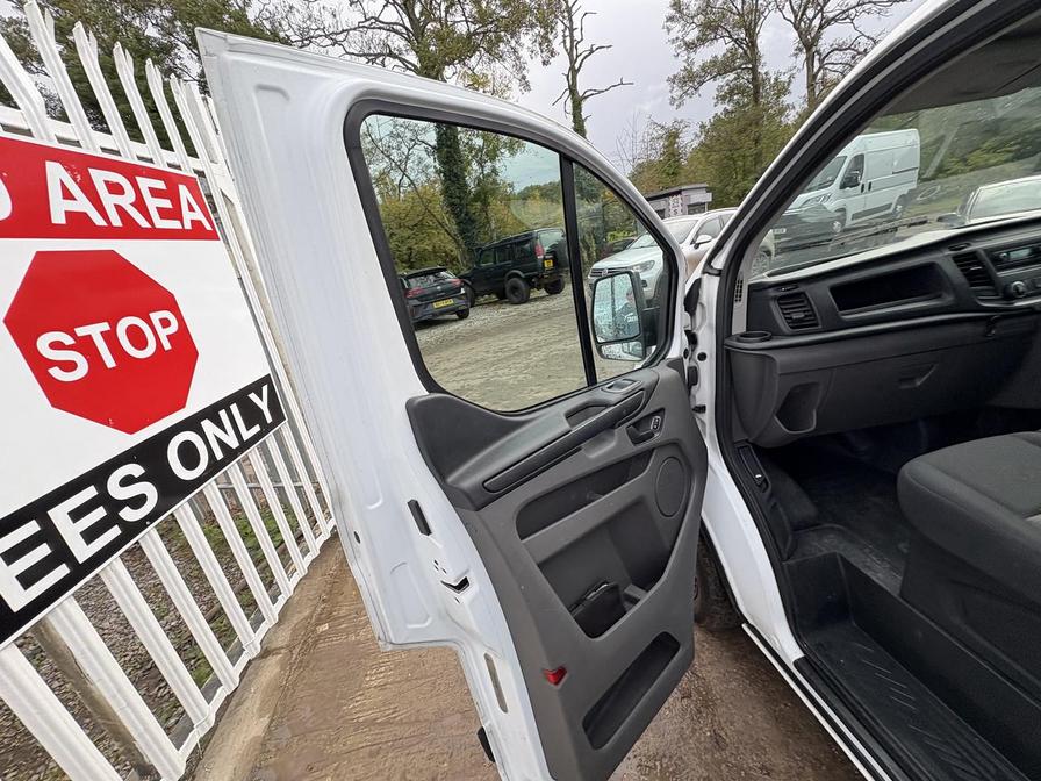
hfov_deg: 102.1
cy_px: 390
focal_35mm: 14
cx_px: 520
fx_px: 421
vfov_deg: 85.7
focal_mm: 2.22
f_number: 2.2
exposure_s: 1/255
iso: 64
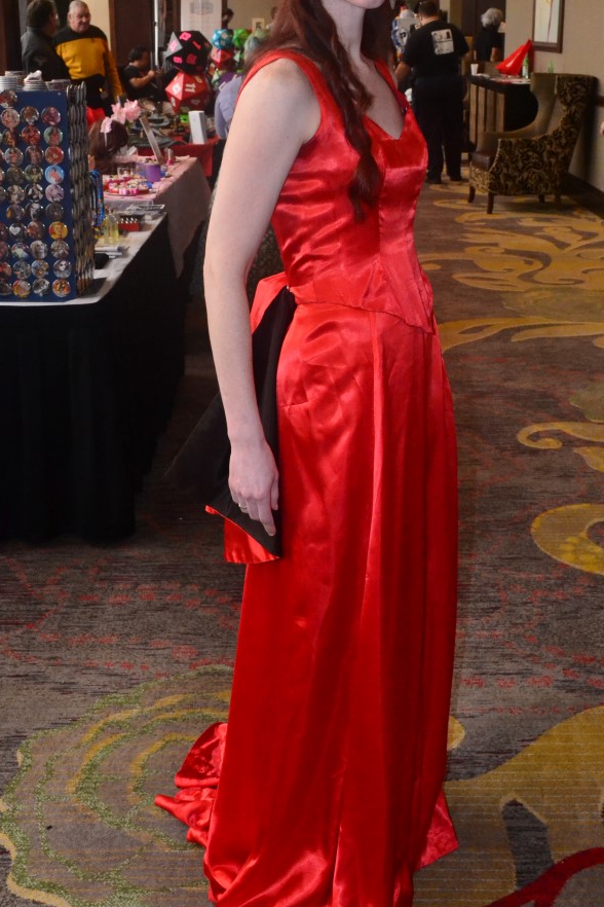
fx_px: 1183
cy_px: 354
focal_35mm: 47
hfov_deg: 28.6
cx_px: 311
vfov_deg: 41.7
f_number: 7.1
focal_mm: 24
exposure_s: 1/60
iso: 3200
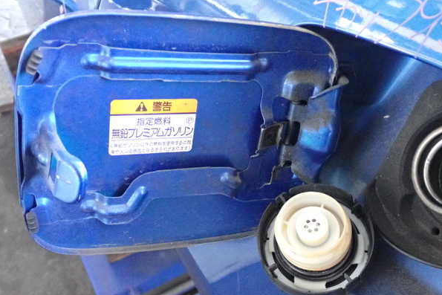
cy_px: 149
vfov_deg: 31.2
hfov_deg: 45.4
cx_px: 221
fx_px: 528
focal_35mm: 43
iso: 4000
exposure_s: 1/125
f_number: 2.8
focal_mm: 7.31
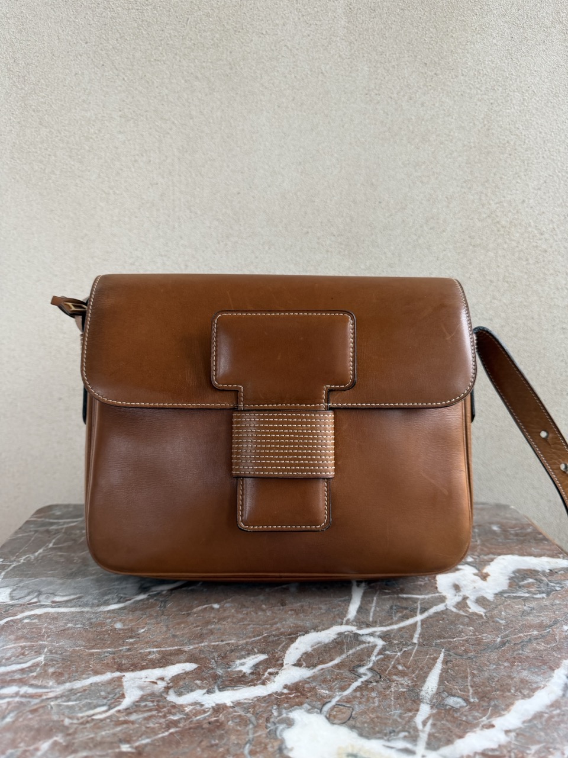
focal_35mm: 24
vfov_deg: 71.6
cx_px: 284
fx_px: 525
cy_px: 379
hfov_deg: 56.8
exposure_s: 1/121
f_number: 1.78
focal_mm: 6.76
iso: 160
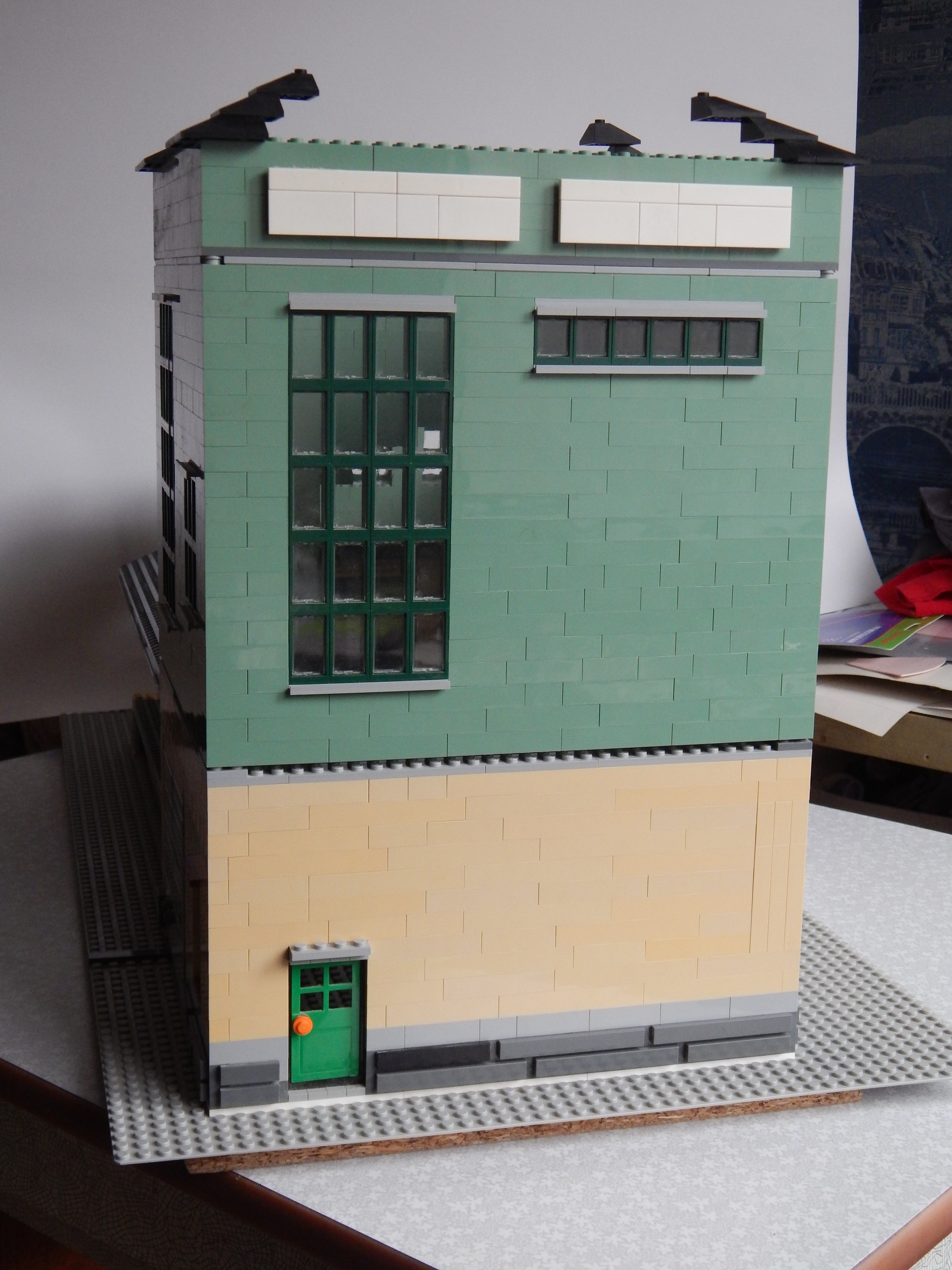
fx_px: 1797
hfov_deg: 29.7
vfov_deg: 38.9
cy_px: 635
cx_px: 476
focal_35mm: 49
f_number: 3.7
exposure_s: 1/30
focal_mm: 8.6
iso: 400
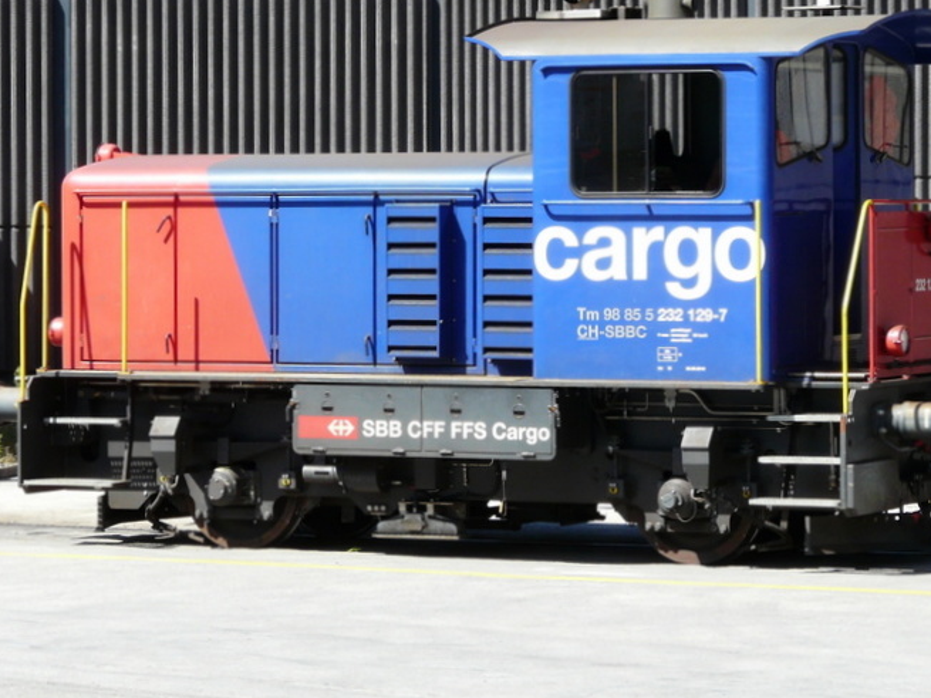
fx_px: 4679
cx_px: 519
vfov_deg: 8.5
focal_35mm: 174
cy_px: 232
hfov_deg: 11.4
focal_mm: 18.8
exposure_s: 1/250
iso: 100
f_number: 5.6
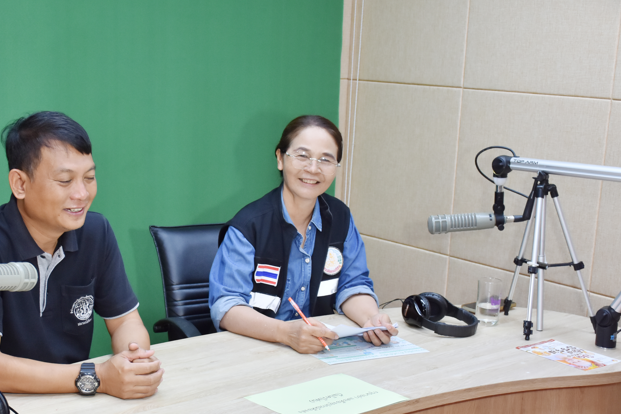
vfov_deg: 22.9
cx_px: 217
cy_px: 262
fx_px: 1018
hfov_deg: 33.7
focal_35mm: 59
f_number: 4
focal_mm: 30
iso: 640
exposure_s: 1/250
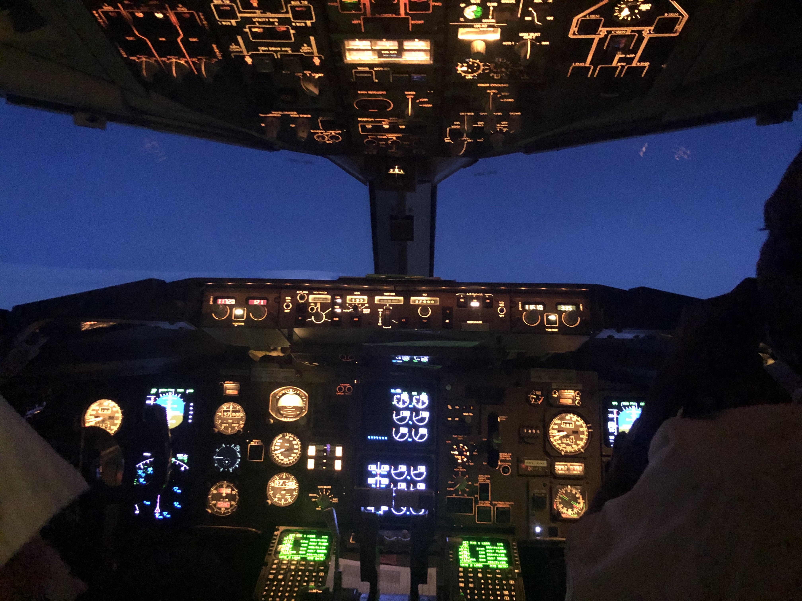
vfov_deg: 49.7
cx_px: 401
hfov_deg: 63.4
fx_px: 649
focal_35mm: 28
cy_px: 300
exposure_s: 1/4
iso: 400
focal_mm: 4
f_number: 1.8
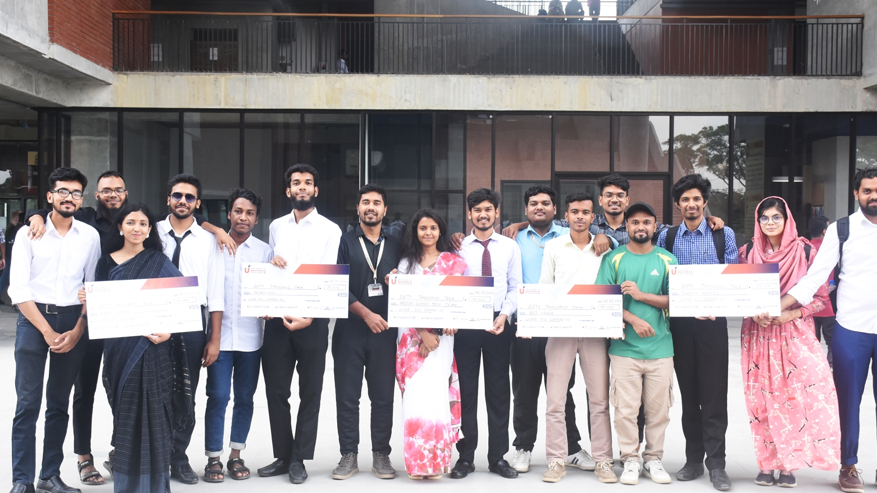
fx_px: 1163
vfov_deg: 24.0
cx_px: 454
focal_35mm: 50
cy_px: 252
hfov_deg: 41.3
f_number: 5.6
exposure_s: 1/320
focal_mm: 30
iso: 1000
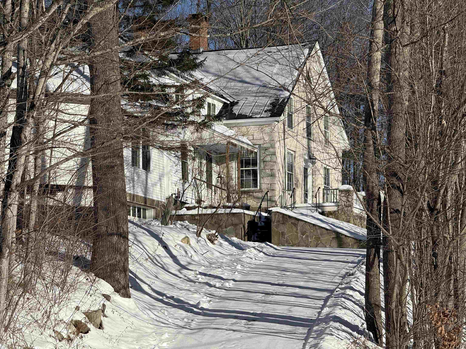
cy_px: 174
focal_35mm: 120
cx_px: 233
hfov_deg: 16.4
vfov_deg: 12.3
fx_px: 1615
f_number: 2.8
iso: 50
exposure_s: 1/2710
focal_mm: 15.66
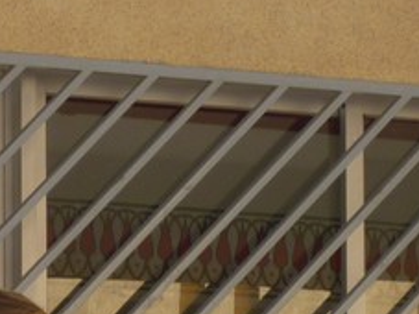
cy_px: 574
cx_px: 175
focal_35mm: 533
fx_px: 6448
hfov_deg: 3.7
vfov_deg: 2.8
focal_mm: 20.8
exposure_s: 1/100
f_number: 5.8
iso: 80
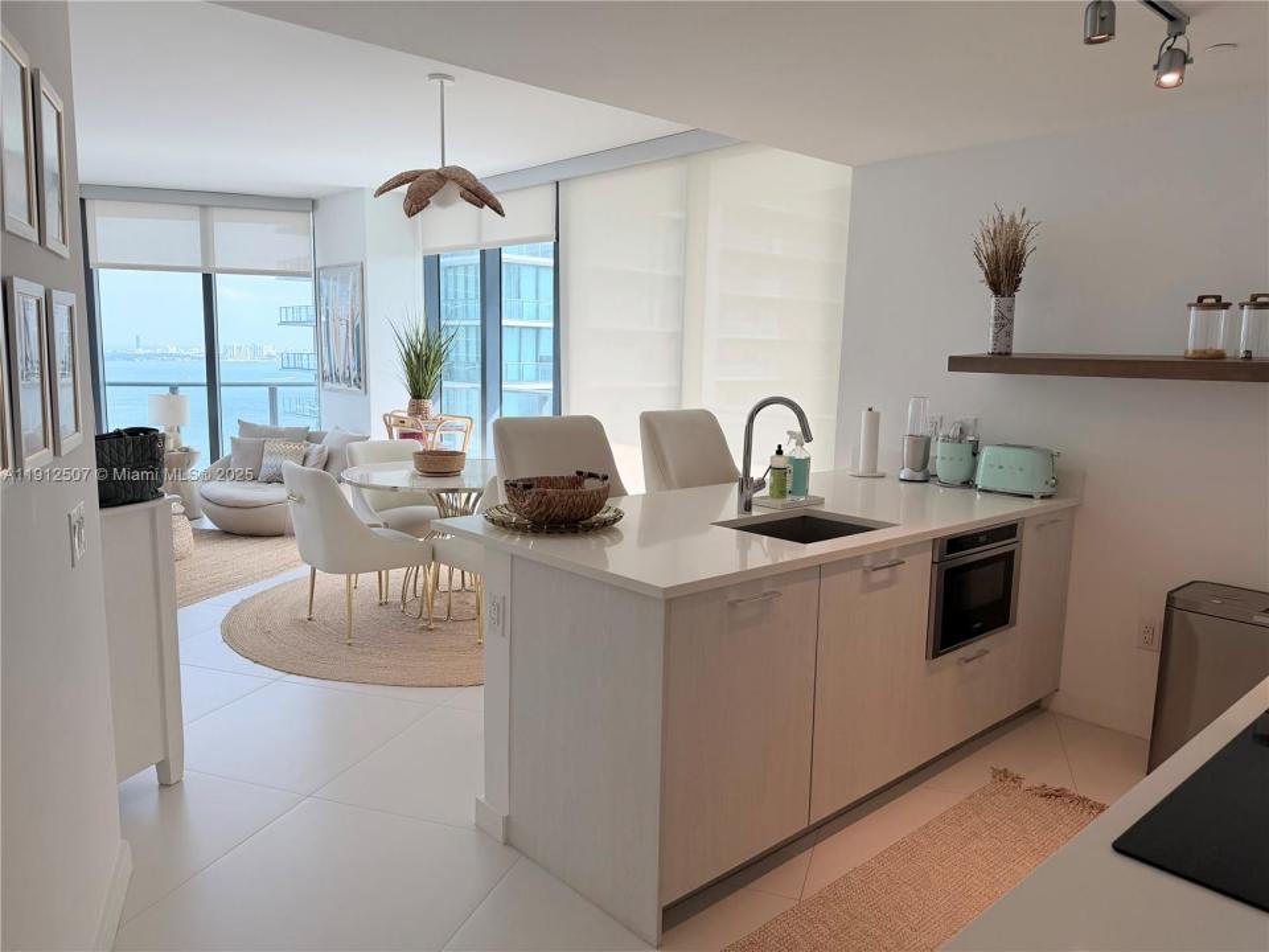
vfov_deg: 56.8
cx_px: 634
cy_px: 476
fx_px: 880
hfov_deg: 71.6
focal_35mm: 24
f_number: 1.78
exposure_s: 1/992
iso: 100
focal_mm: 6.76
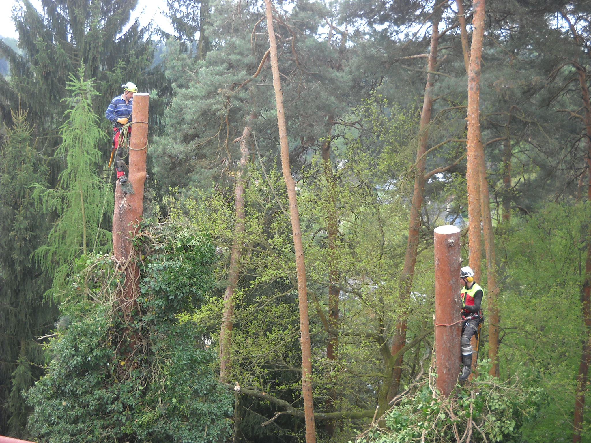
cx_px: 296
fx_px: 820
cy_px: 222
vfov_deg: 30.3
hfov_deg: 39.7
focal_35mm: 48
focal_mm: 7.88
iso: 64
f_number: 3.3
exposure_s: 1/105
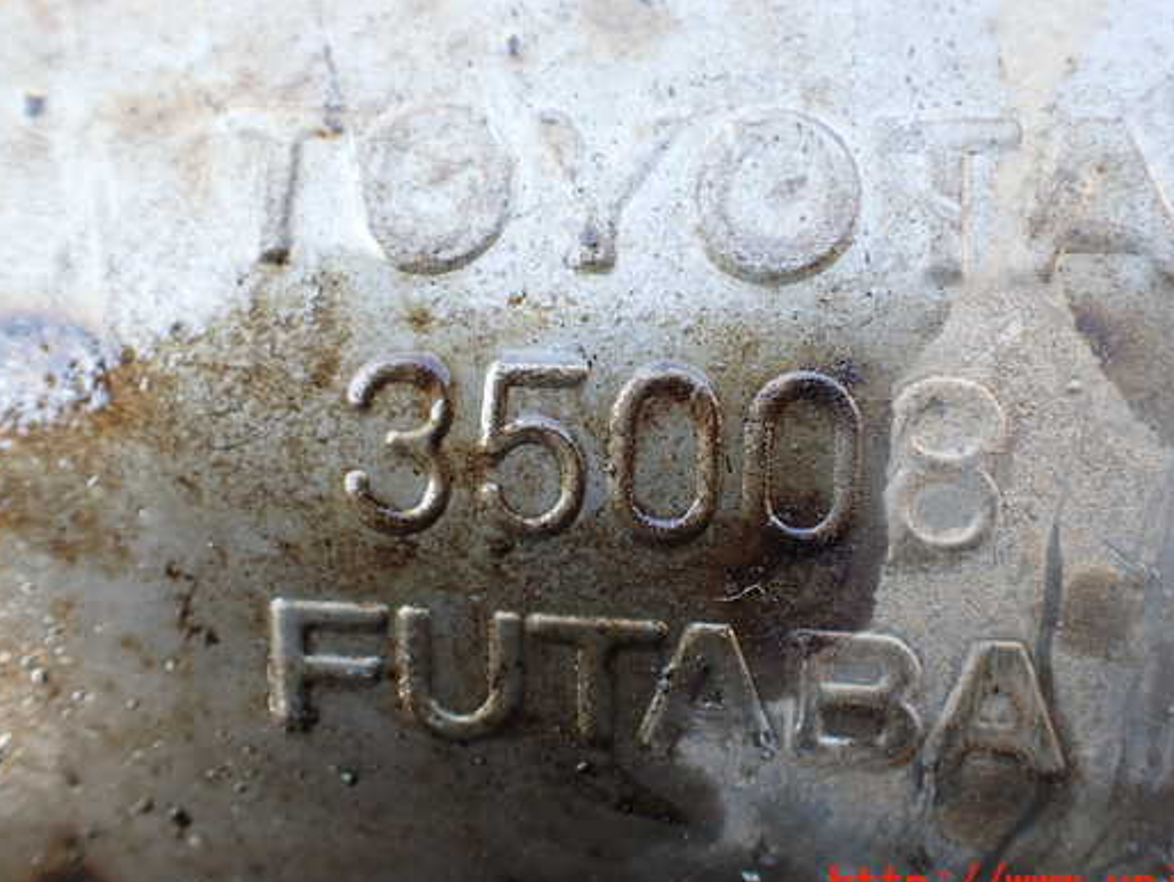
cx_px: 660
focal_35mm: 35
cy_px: 402
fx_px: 1188
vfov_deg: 40.7
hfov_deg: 52.5
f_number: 2.3
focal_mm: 5.4
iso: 160
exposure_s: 1/125
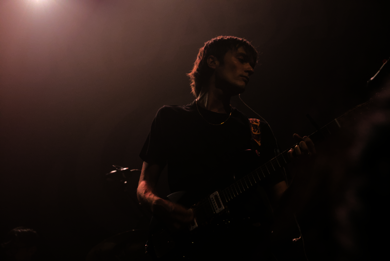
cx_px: 195
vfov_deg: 19.5
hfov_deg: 28.8
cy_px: 130
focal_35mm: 70
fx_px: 759
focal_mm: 25.85
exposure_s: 1/80
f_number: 4
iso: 1600
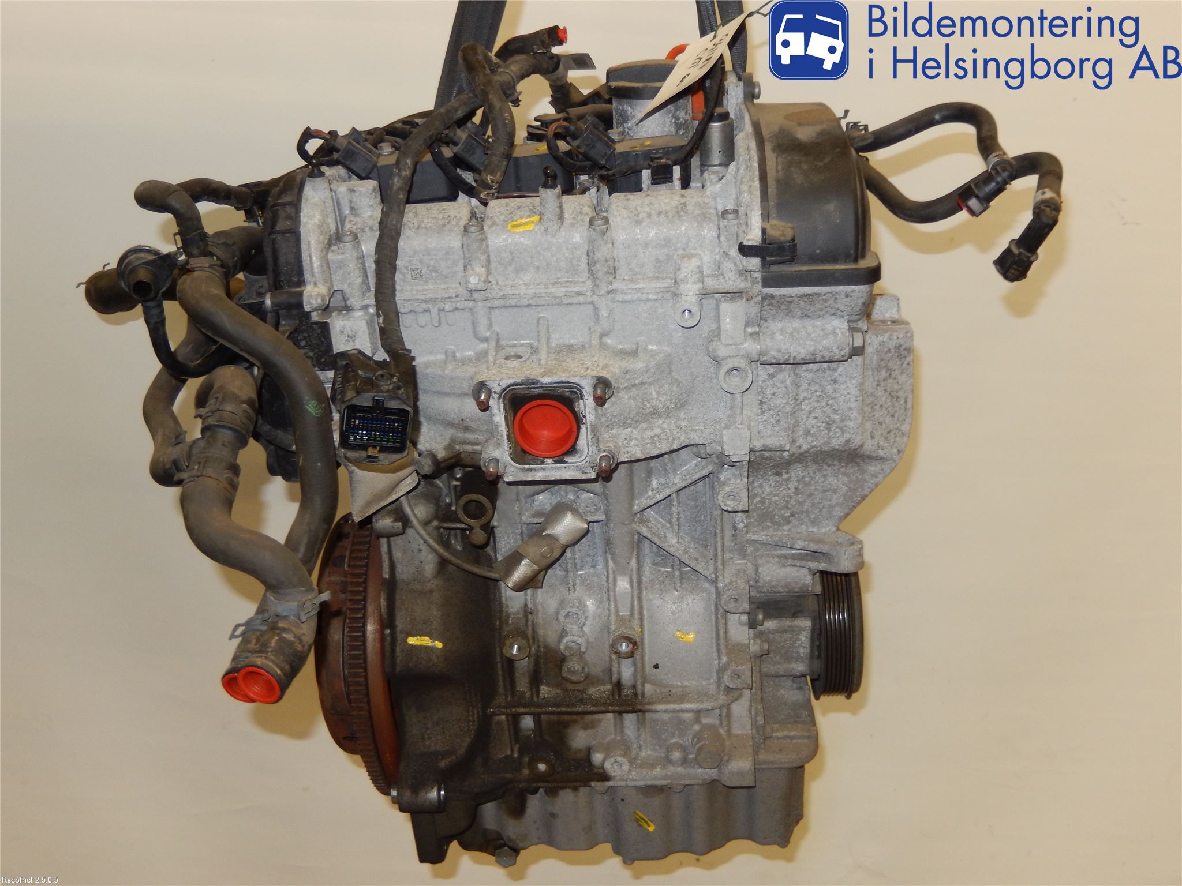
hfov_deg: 51.4
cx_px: 591
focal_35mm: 36
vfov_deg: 39.7
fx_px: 1229
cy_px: 443
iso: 200
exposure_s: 1/30
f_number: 4
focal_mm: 6.5
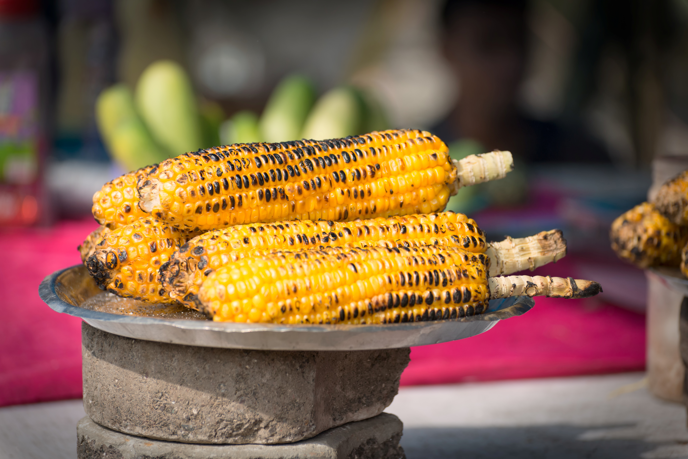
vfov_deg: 11.7
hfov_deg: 17.5
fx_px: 2236
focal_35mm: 117
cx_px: 343
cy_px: 230
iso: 400
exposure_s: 1/1600
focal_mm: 116
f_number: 4.8
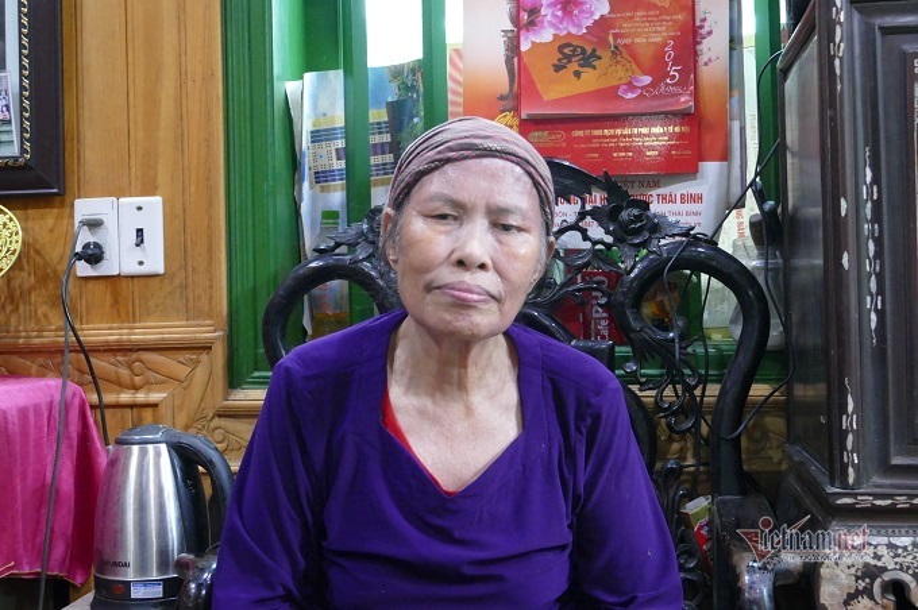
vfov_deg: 33.3
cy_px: 305
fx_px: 1019
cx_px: 459
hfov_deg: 48.5
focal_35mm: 40
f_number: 3.2
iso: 1600
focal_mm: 14.76
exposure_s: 1/15
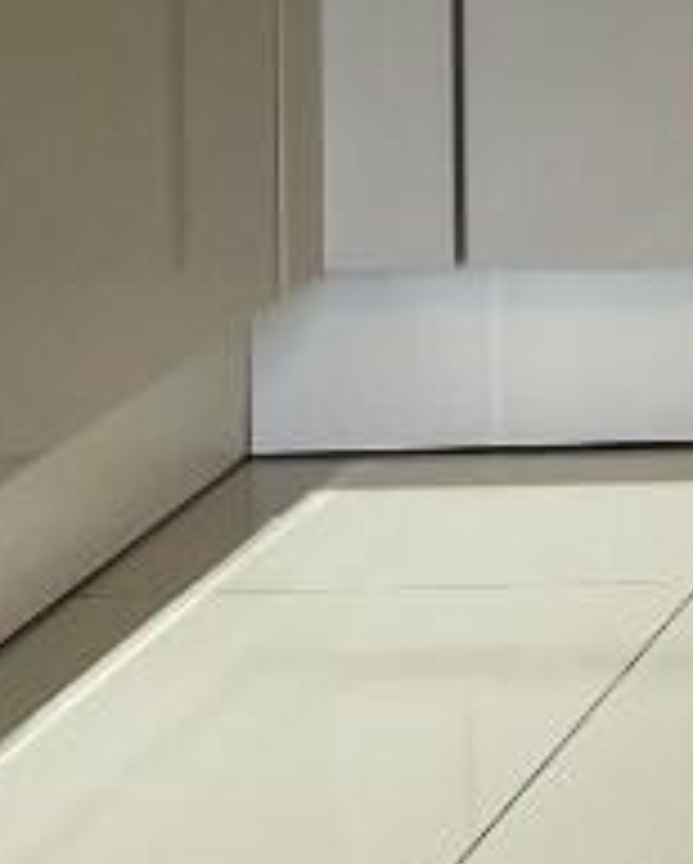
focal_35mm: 135
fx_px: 3456
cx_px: 1876
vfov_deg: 13.0
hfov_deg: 9.6
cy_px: -652
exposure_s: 1/100
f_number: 1.6
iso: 100
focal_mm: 4.2
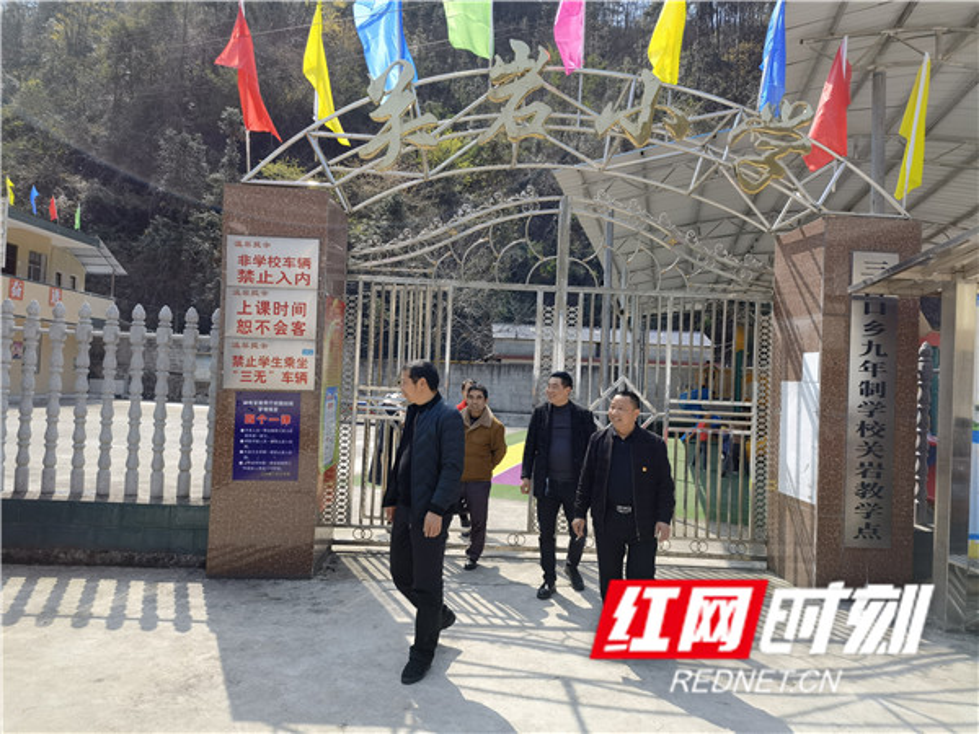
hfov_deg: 73.9
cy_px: 367
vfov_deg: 58.9
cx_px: 490
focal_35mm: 23
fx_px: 650
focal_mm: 6.67
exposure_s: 1/1961
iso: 50
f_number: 1.9
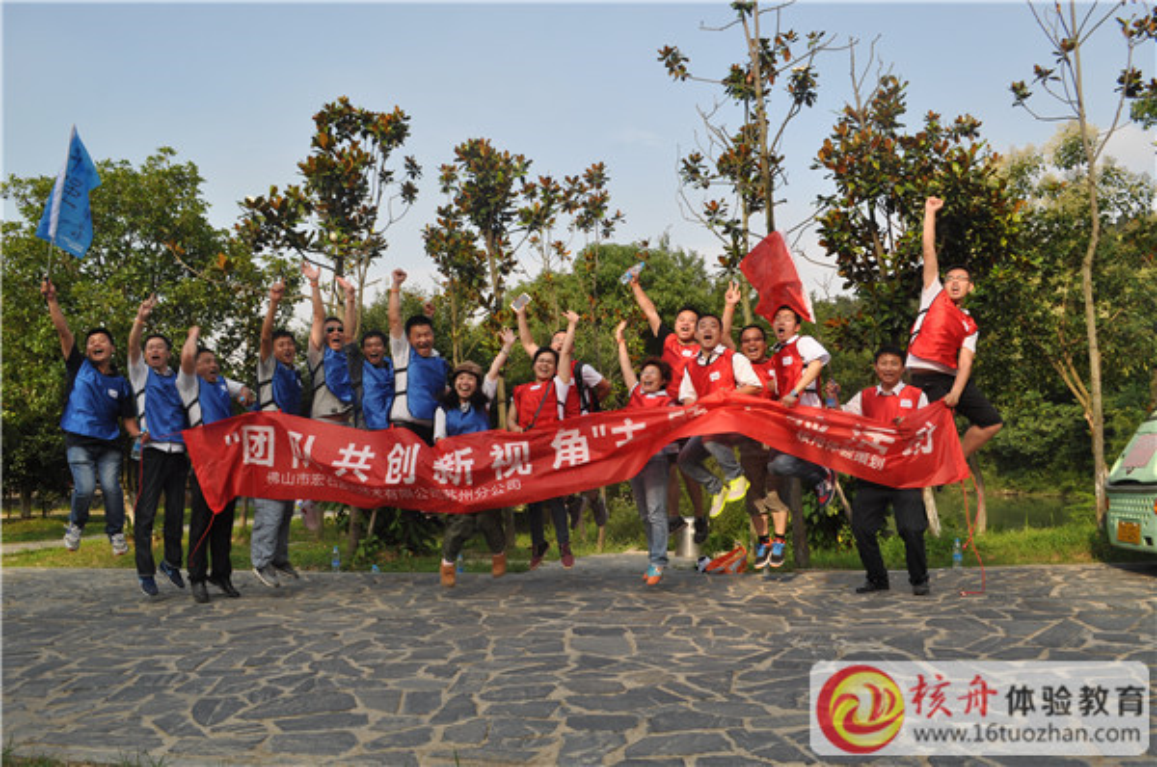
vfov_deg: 47.8
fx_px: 866
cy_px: 384
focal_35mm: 27
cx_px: 578
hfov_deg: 67.5
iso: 200
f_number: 7.1
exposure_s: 1/200
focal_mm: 18
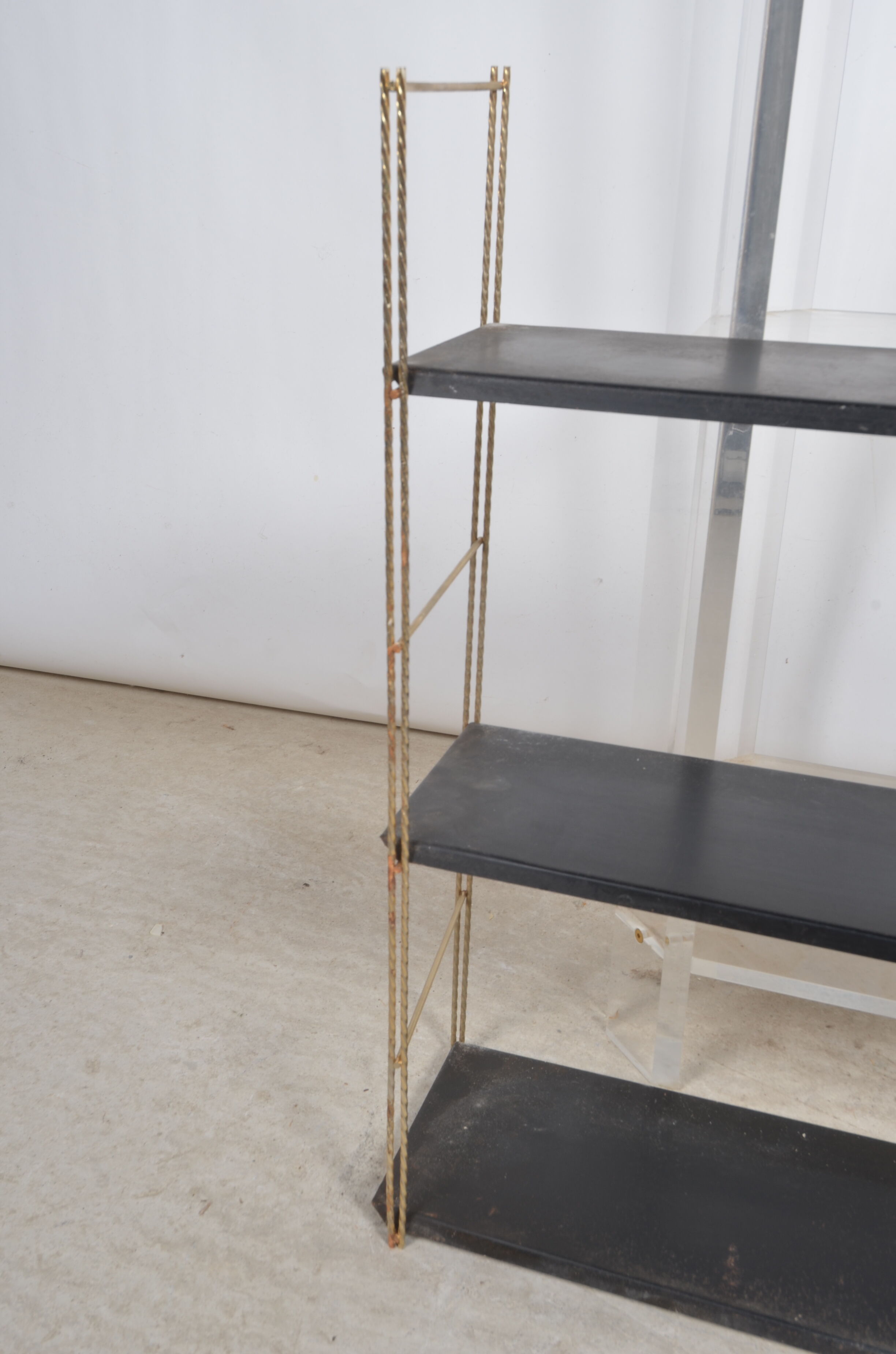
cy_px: 677
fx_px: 1350
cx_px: 448
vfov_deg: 53.2
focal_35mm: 36
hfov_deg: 36.7
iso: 100
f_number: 14
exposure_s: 1/125
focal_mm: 24
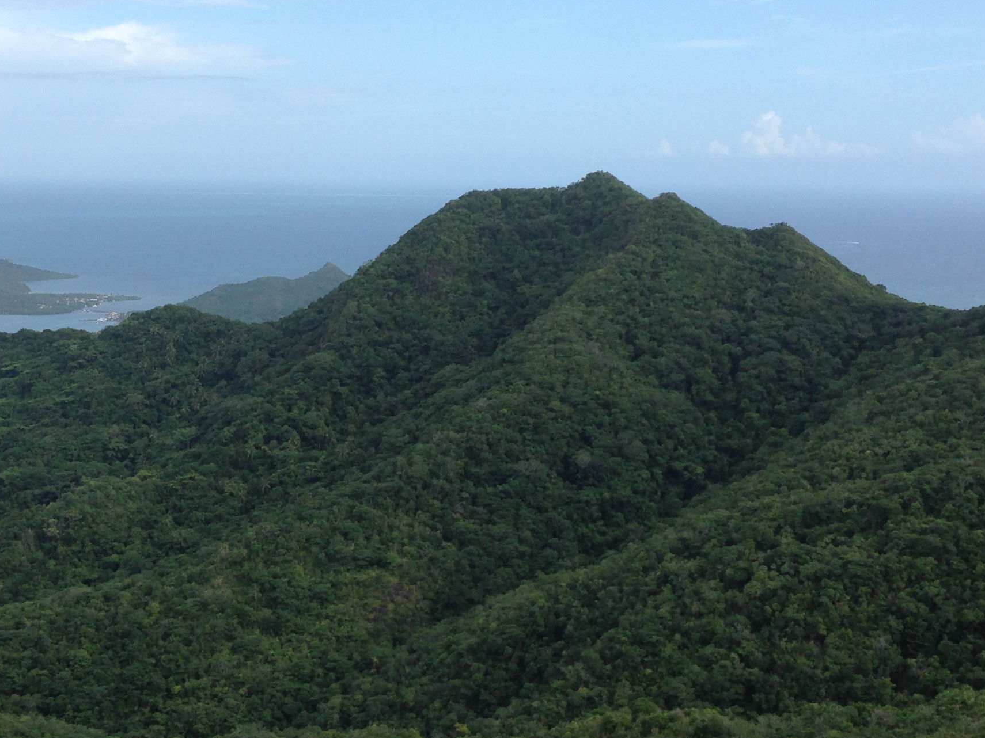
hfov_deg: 30.3
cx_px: 271
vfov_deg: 23.2
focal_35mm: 63
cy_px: 295
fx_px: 1792
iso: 50
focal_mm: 4.12
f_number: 2.4
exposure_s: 1/1130
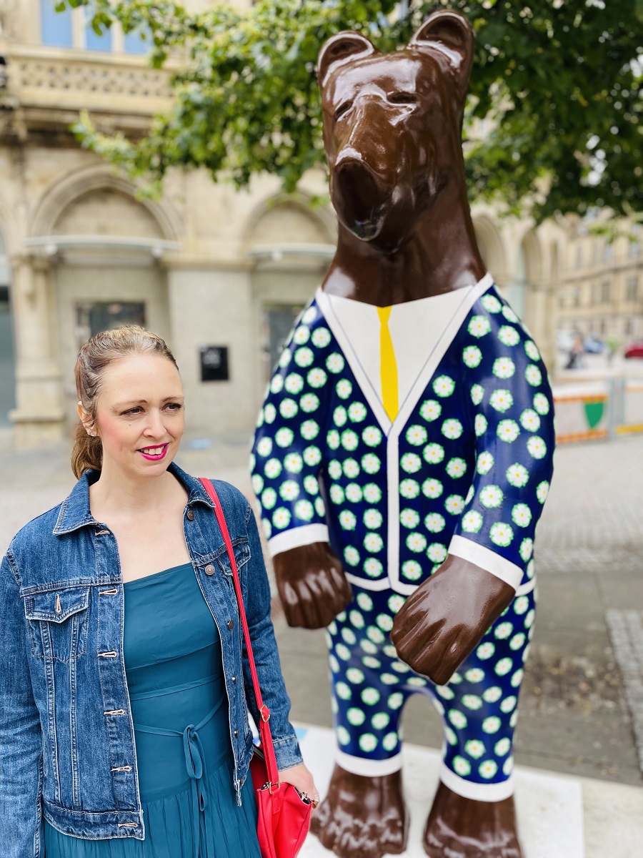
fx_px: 644
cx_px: 322
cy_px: 429
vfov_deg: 67.3
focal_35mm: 26
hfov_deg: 53.1
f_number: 1.6
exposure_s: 1/842
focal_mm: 4.2
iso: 32
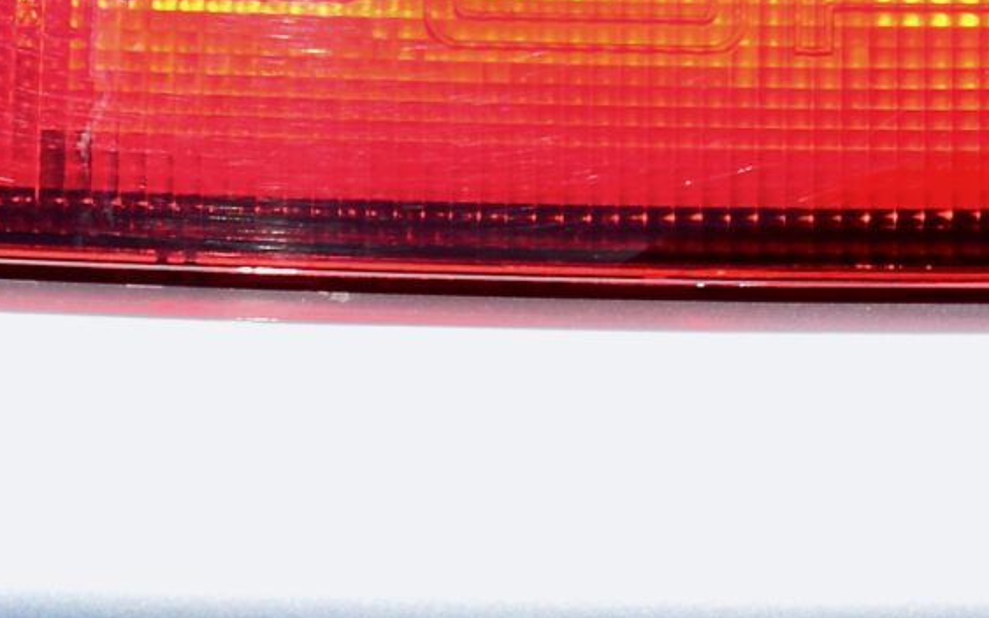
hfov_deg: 10.2
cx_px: 1272
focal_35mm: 201
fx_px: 5427
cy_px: -668
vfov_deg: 6.3
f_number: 14
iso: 200
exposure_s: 1/200
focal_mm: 29
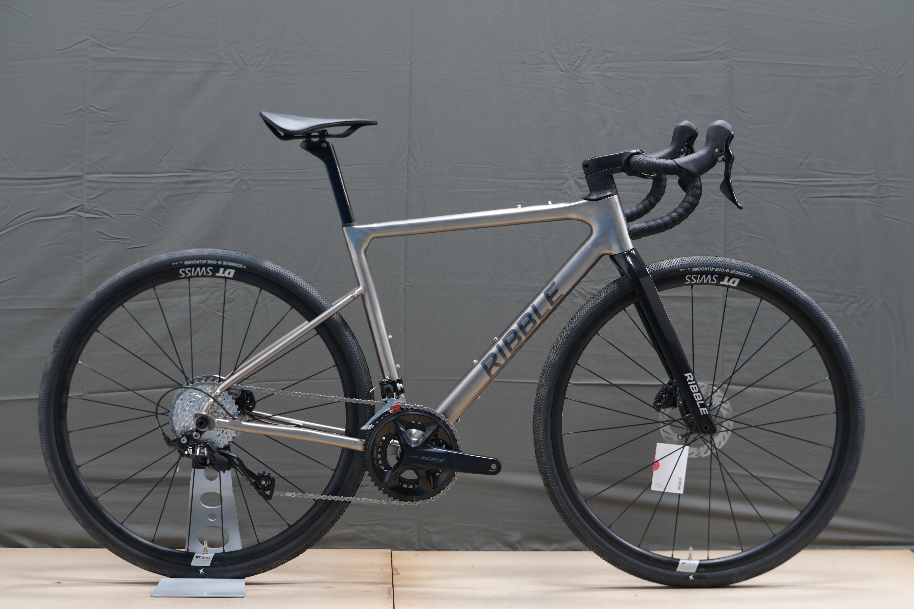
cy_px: 304
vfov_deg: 19.5
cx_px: 457
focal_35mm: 70
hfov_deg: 28.8
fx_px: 1777
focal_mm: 70
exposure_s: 1/6
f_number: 5
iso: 100
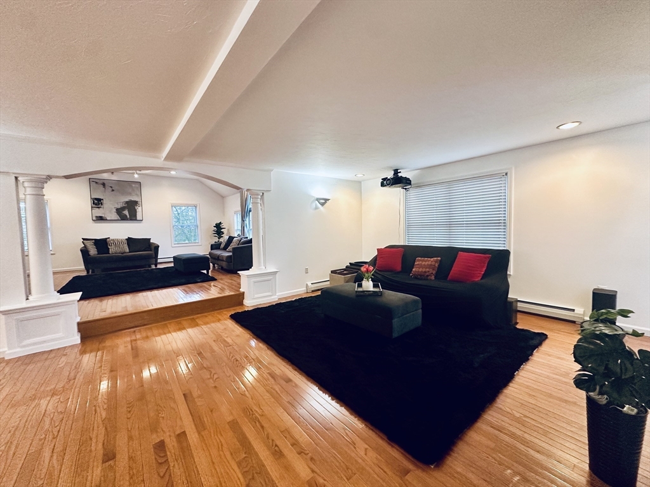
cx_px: 325
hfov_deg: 102.1
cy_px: 244
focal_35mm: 14
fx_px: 263
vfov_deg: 85.7
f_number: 2.2
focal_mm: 2.22
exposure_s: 1/60
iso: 250
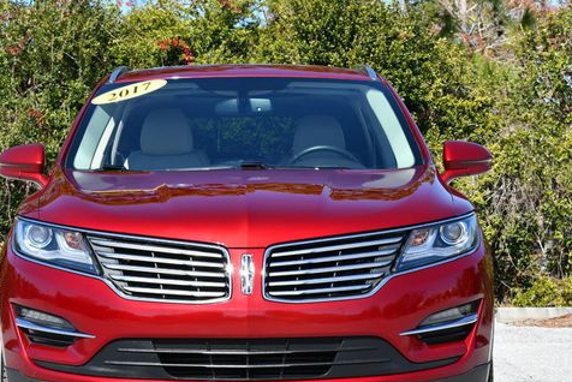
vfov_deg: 12.1
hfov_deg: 18.1
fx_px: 1796
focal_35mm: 113
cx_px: 237
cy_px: 249
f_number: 8
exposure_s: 1/250
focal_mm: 42
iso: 140
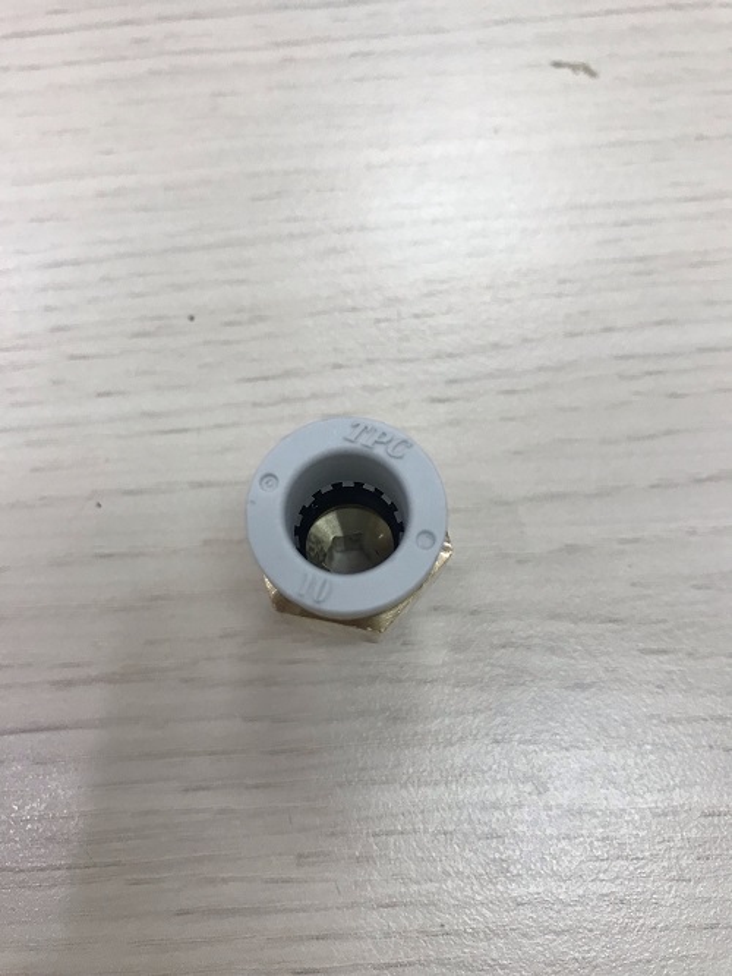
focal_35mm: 28
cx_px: 366
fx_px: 789
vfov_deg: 63.4
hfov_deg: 49.8
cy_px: 488
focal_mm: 3.99
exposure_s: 1/33
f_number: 1.8
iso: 25
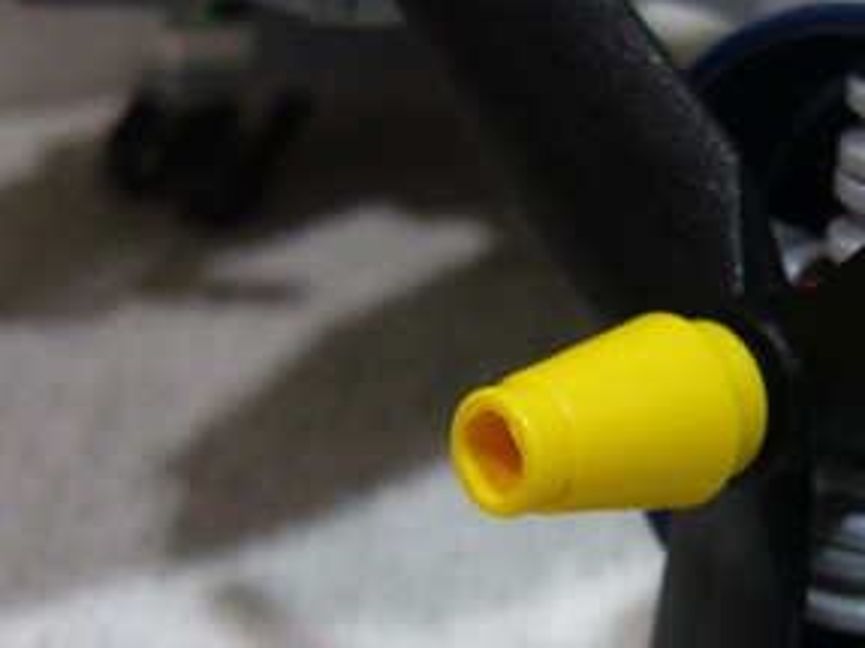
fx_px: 1948
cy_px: 407
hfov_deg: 24.4
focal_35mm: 78
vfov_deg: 18.9
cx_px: 769
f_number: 2.8
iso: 200
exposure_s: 1/8
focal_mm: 5.8
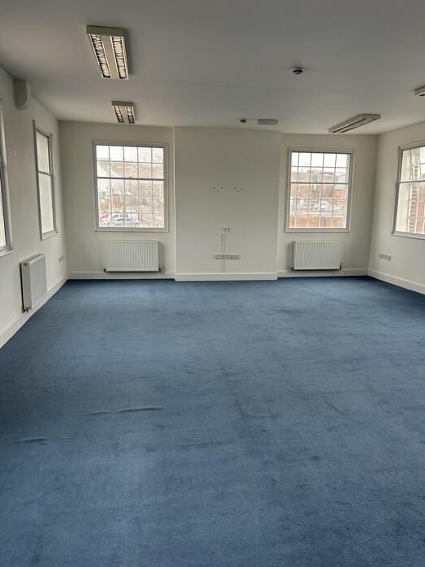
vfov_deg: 59.9
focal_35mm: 30
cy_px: 301
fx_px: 491
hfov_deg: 46.7
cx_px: 244
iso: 50
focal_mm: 5.7
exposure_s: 1/121
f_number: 1.5
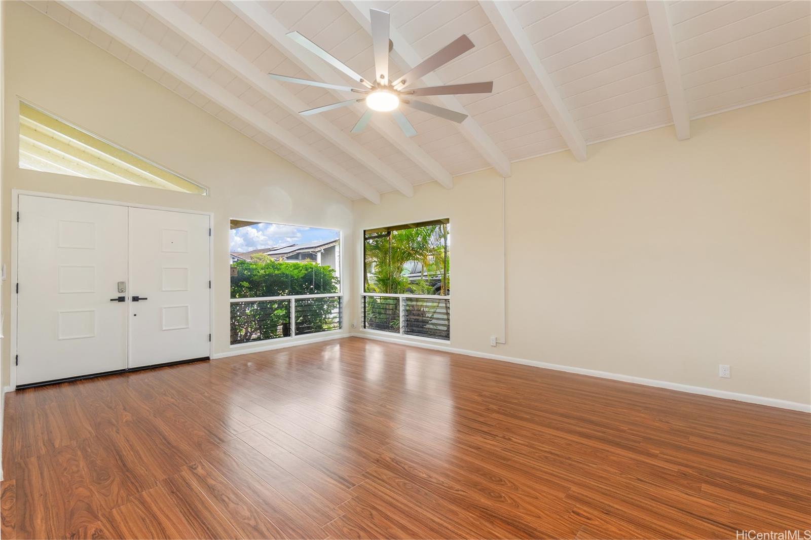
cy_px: 270
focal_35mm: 15
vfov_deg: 77.3
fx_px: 338
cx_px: 406
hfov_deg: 100.4
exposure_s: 1/30
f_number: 8
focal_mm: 10
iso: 320
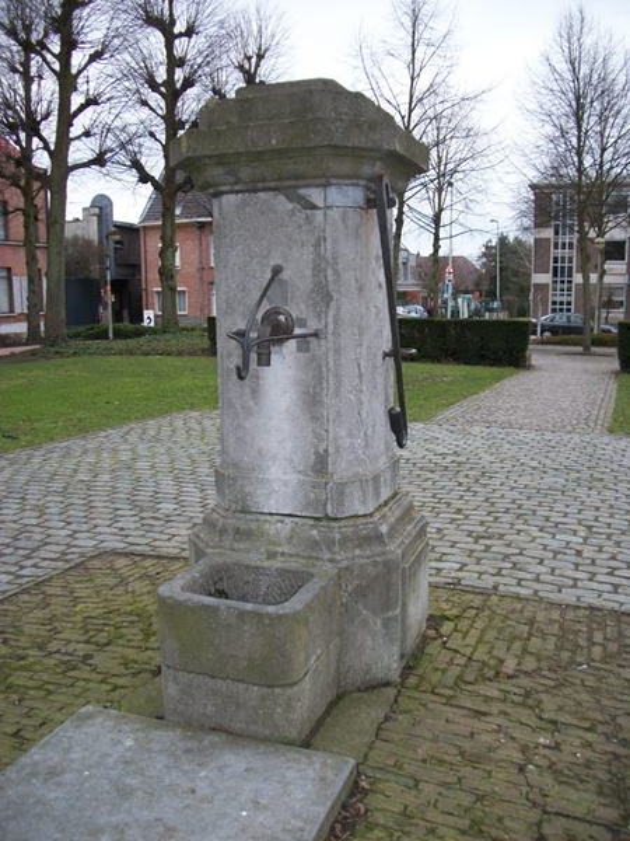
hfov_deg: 44.2
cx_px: 315
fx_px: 777
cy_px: 420
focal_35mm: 32
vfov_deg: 56.8
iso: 80
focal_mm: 5.7
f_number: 2.9
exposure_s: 1/80
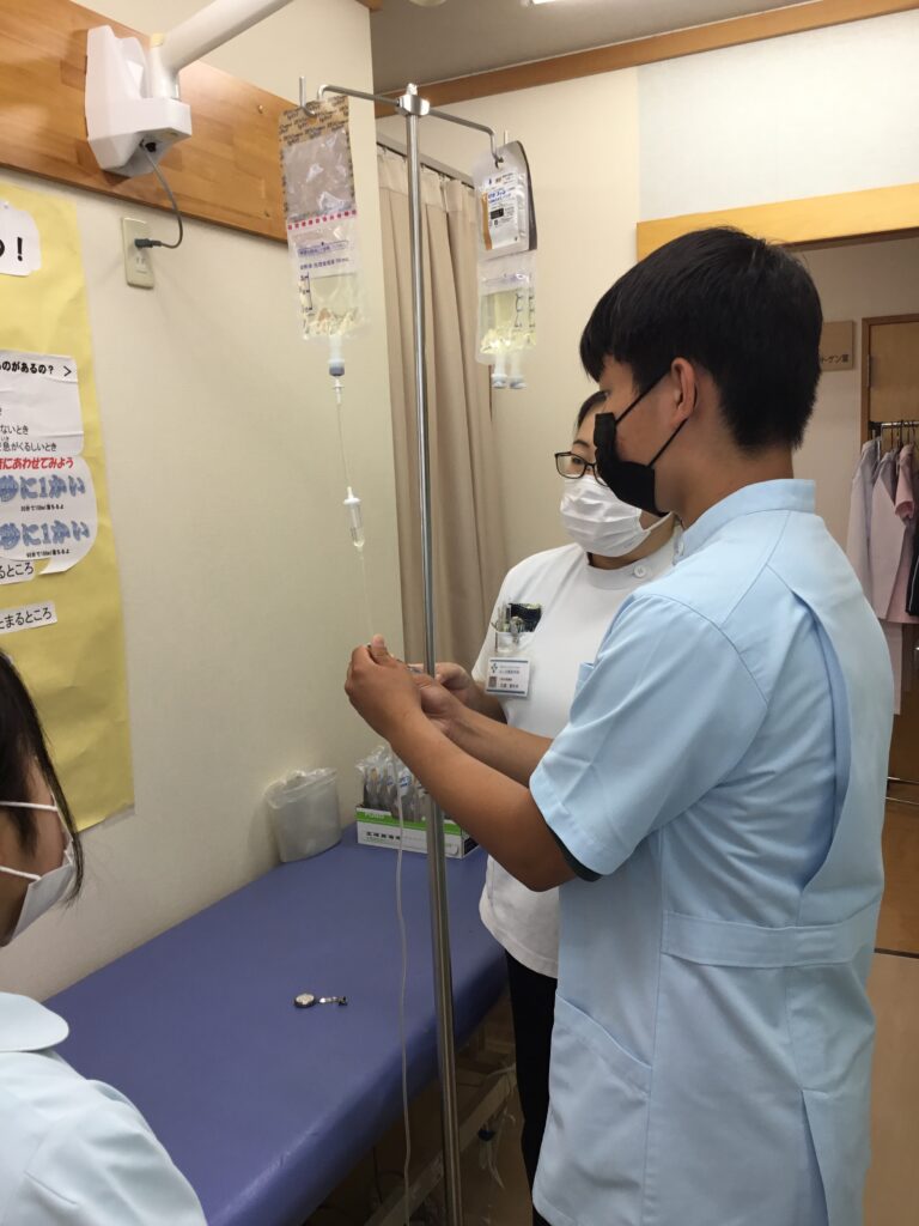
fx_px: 1097
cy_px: 613
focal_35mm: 31
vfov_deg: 58.4
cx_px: 460
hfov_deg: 45.4
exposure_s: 1/50
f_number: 2.4
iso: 32
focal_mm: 3.3
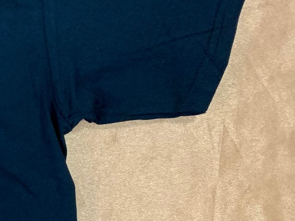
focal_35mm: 95
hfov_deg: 16.9
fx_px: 810
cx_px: -242
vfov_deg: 15.3
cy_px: 221
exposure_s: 1/50
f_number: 1.8
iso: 160
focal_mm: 4.25
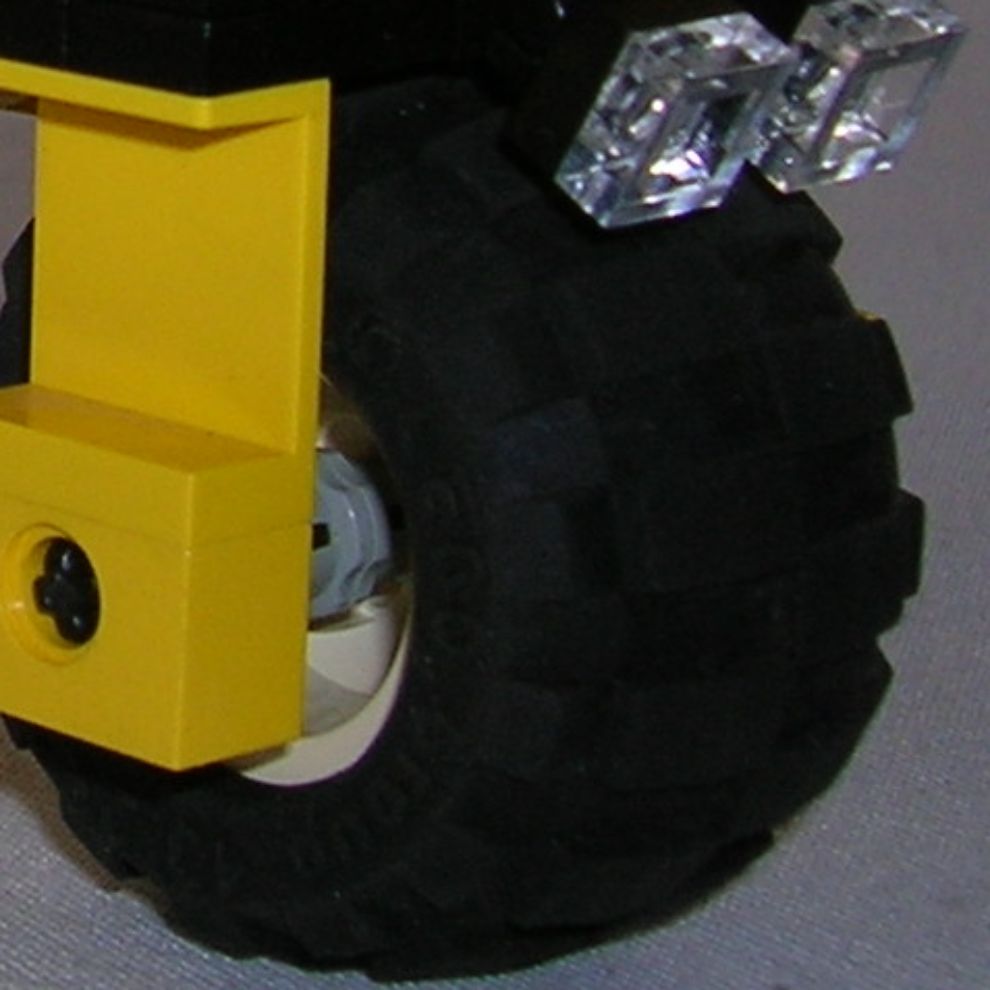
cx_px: -751
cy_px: -359
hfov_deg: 11.3
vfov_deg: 11.7
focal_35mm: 144
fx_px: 4659
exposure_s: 1/60.1
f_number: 2.9
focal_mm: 5.7
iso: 50
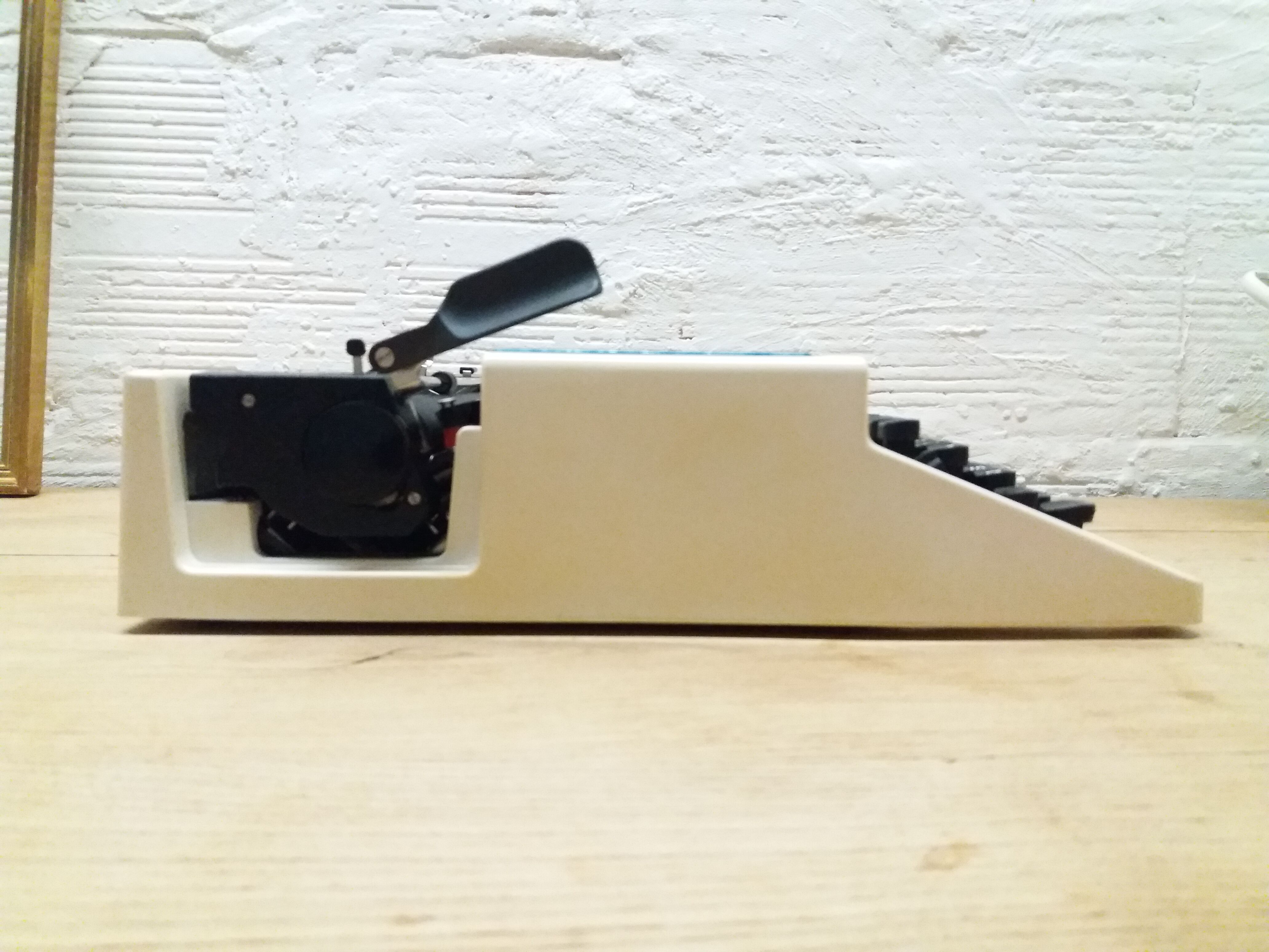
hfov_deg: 63.4
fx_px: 1026
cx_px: 634
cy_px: 476
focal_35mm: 28
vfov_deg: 49.7
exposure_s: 1/353
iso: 800
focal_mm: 3.7
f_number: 1.9
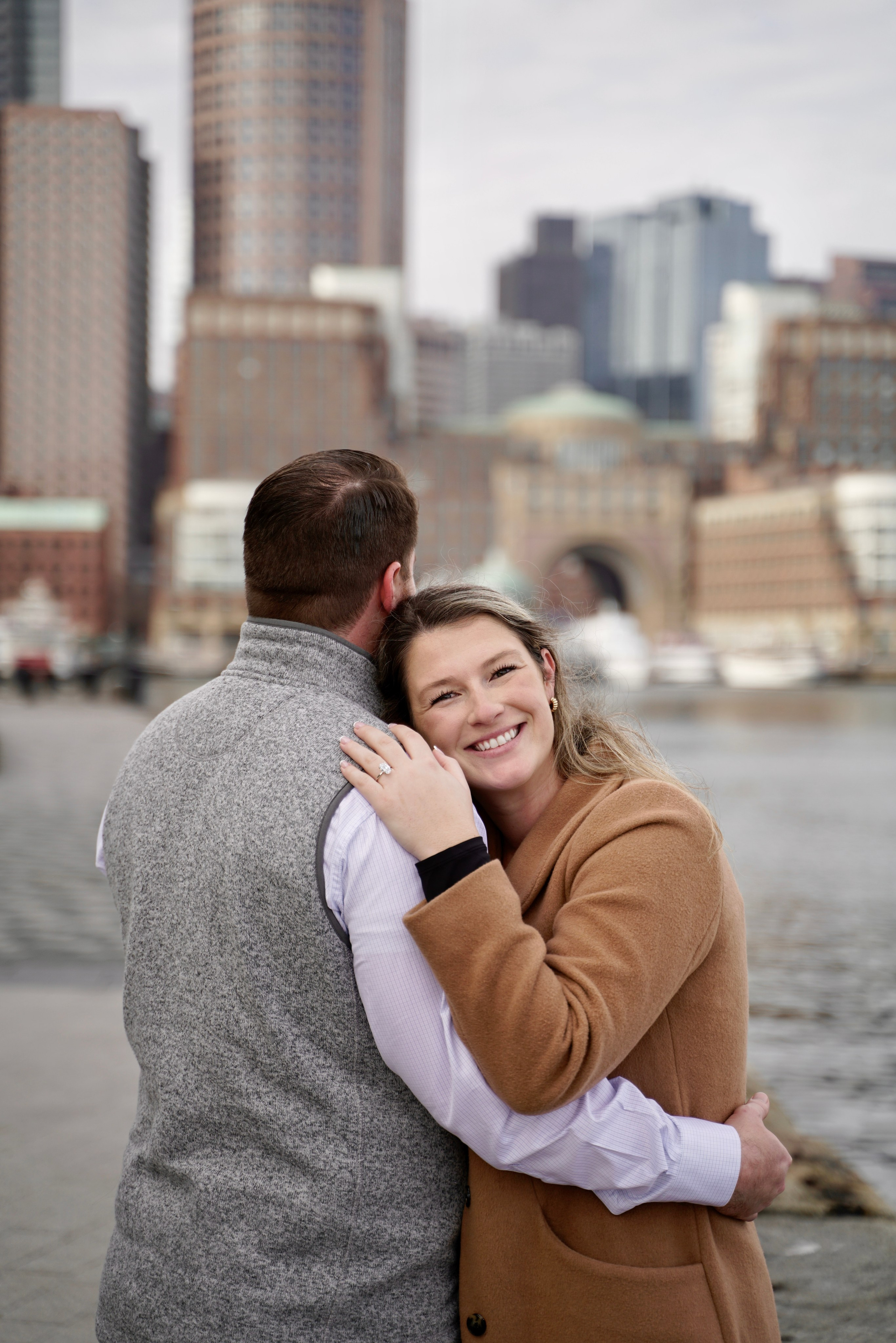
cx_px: 448
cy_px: 672
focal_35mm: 75
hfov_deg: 18.2
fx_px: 2799
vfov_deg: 27.0
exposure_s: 1/1000
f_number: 2.8
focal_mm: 75
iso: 100
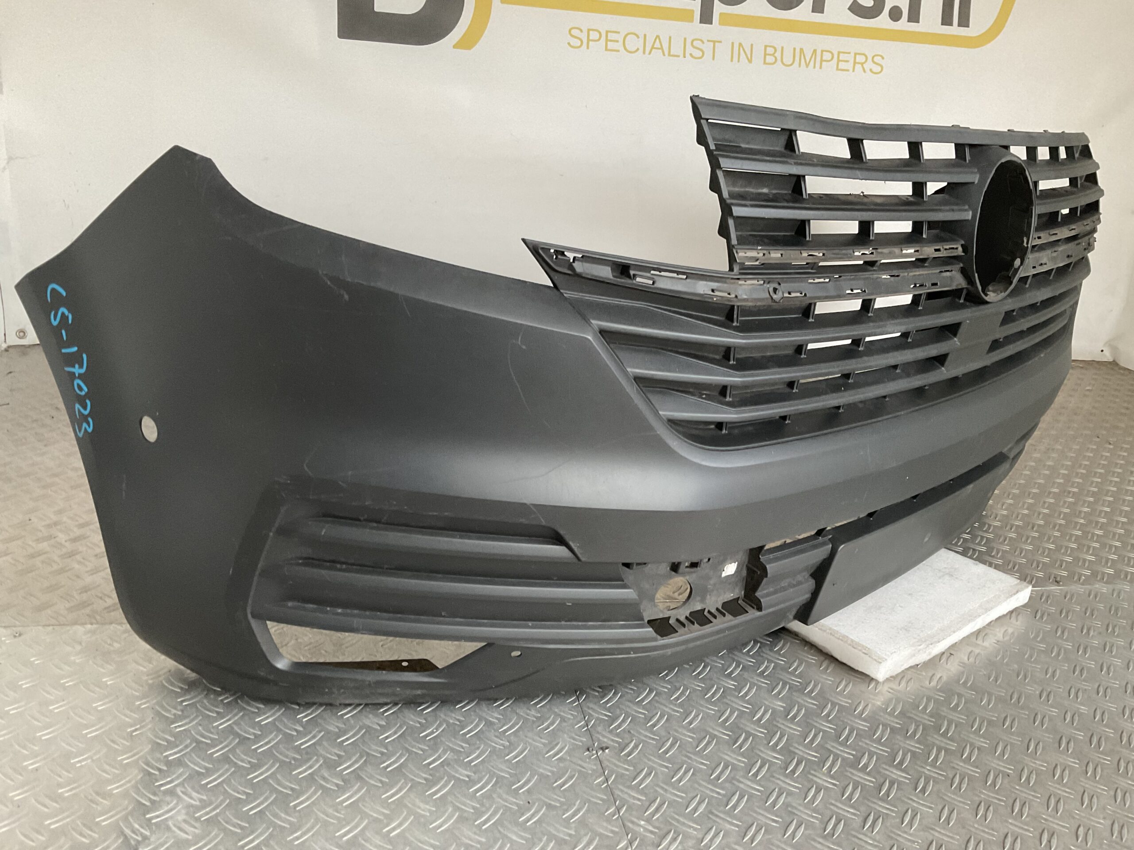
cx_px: 567
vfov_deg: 48.2
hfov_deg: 61.7
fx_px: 950
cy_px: 425
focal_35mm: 29
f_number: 1.8
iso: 160
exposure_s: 1/60
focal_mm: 3
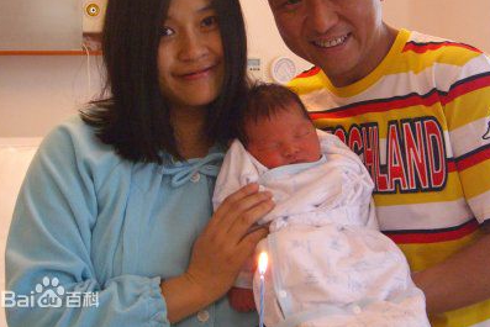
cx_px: 274
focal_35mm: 59
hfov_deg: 33.9
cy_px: 104
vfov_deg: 22.9
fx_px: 803
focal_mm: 9.5
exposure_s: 1/25
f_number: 3.1
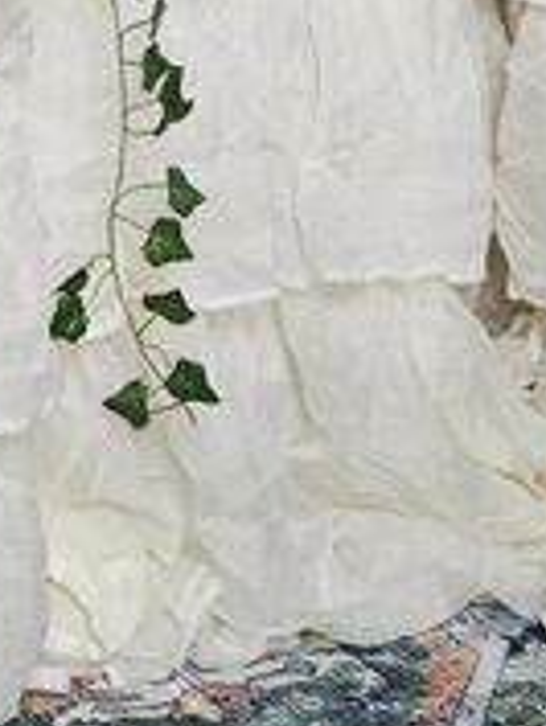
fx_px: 1996
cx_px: -376
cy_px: -342
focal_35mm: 95
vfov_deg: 18.4
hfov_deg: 14.1
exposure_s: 1/120
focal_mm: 5.4
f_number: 1.8
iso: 400
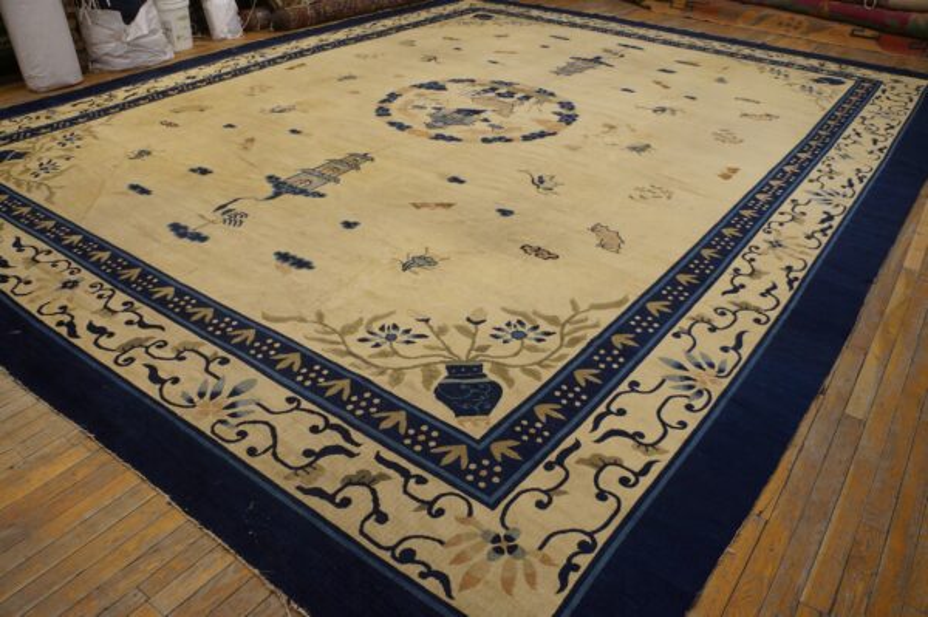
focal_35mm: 27
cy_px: 308
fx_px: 695
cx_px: 464
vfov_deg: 47.9
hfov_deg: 67.4
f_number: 4
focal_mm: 18
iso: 640
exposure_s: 1/60
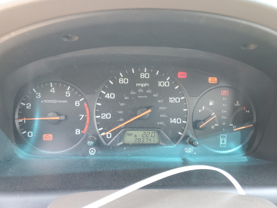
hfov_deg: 67.3
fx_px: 208
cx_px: 138
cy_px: 104
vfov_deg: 53.1
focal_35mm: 26
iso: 82
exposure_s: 1/60.2
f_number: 1.5
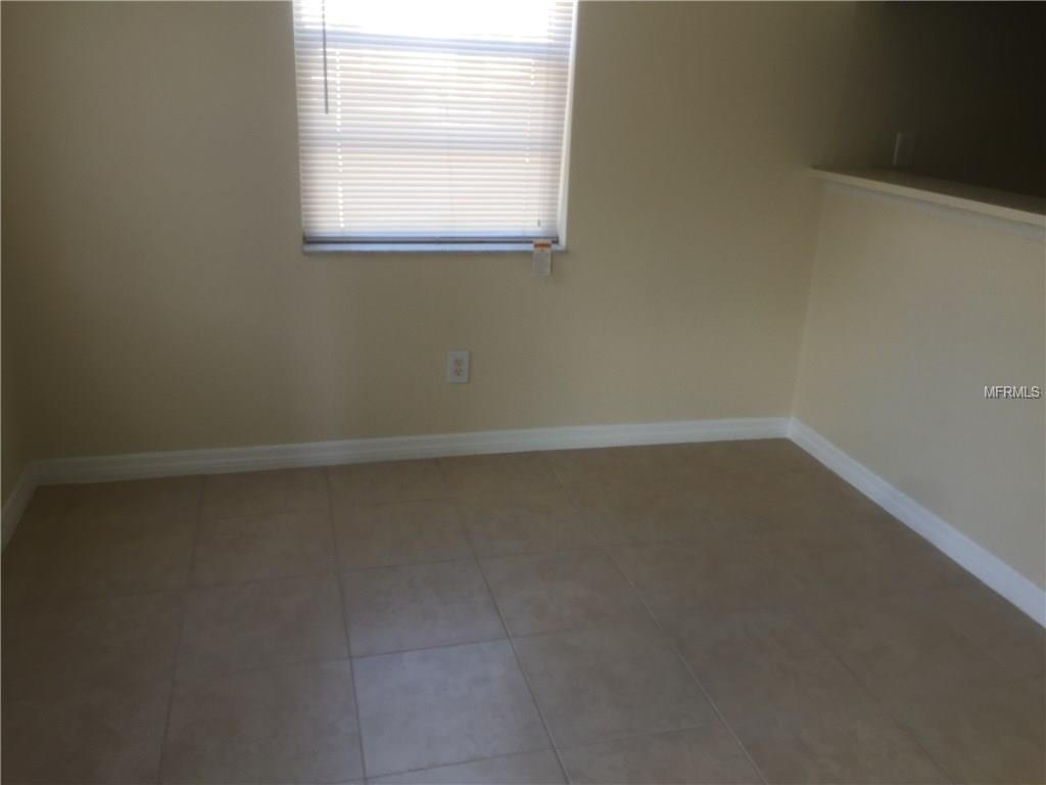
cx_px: 523
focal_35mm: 29
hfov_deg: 61.7
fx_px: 876
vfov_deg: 48.2
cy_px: 392
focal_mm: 4.15
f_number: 2.2
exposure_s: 1/60
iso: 32
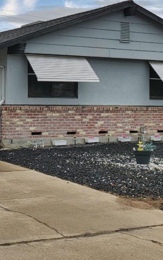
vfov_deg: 29.7
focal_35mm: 69
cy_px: 103
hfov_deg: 17.7
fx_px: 491
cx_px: -48
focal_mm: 14
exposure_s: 1/125
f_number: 7.1
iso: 160
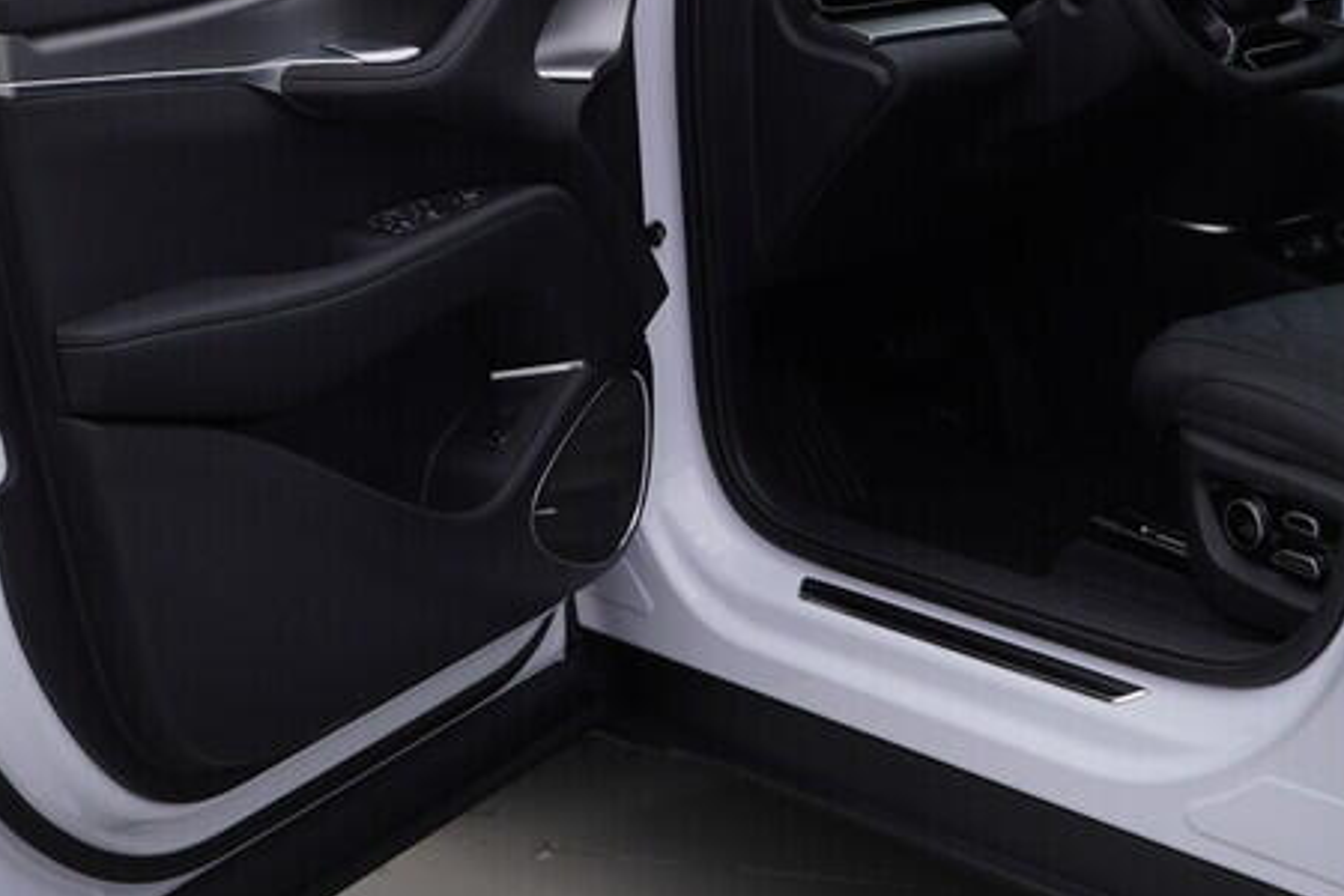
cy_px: 160
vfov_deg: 16.5
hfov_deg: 24.7
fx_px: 3061
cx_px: 845
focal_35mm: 82
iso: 125
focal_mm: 24
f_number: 4.5
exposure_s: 1/100
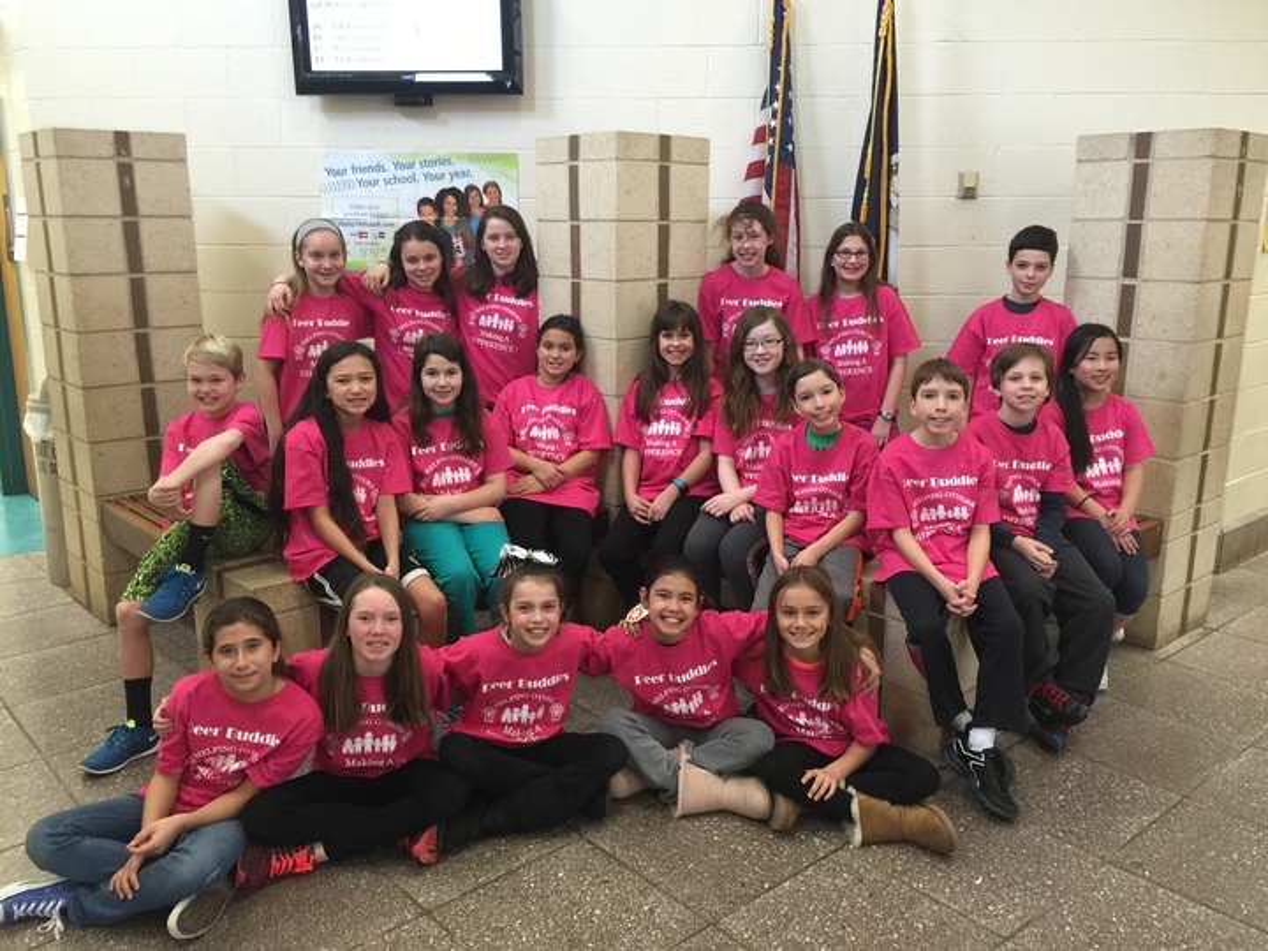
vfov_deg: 48.2
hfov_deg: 61.7
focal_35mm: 29
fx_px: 1062
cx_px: 634
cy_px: 476
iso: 100
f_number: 2.2
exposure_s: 1/15
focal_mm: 4.15
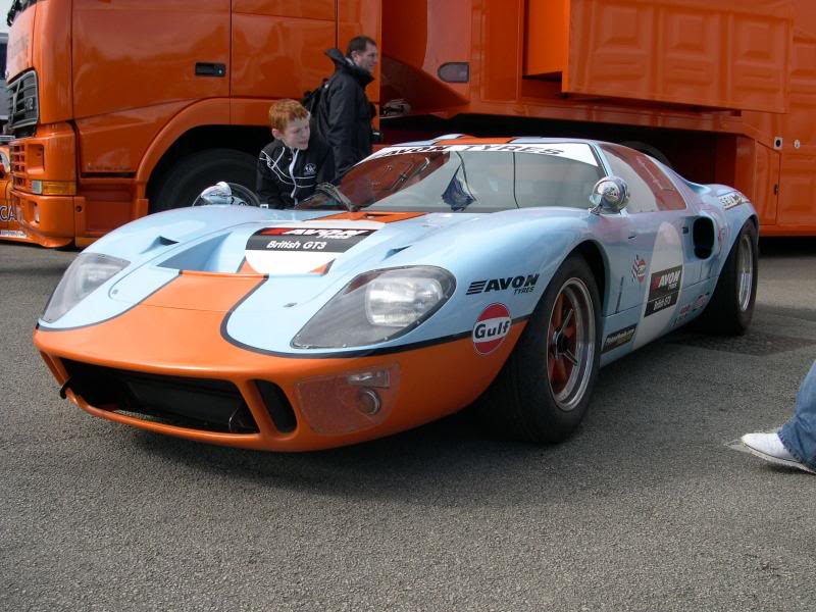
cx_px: 408
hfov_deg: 49.0
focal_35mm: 38
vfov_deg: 37.7
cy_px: 306
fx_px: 896
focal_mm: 8
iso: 100
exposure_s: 1/119
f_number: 7.6
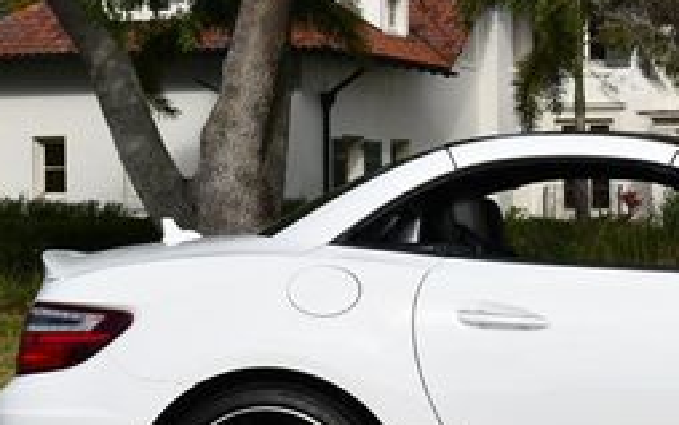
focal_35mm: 144
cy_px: 134
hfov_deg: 14.2
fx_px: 2666
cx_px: 727
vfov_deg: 9.1
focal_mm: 28
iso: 100
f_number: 9
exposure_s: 1/320
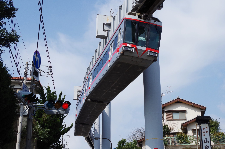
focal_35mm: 57
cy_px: 74
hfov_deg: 35.1
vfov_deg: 23.7
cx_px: 112
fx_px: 356
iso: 320
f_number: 7.1
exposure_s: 1/1000
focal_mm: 37.5
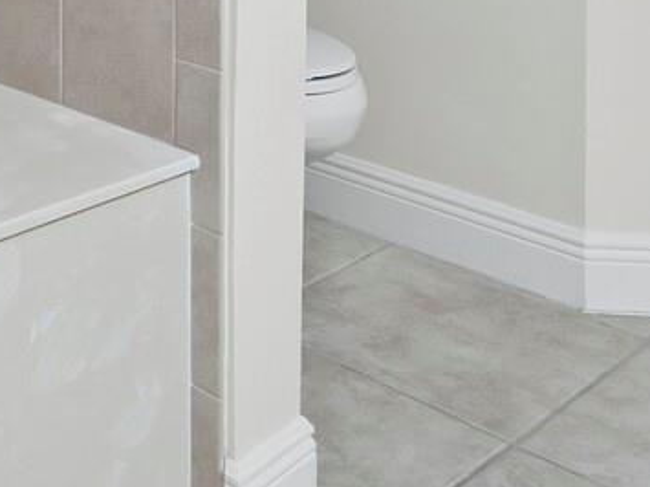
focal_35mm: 63
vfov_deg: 19.0
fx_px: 1183
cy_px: -332
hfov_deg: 27.4
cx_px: -114
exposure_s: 1/1.25
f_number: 11
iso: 400
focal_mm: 7
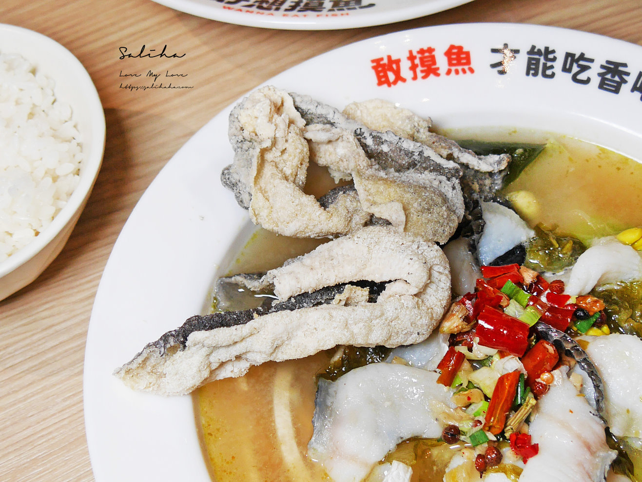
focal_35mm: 56
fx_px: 1039
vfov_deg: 26.1
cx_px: 321
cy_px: 241
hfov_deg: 34.3
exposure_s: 1/100
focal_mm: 14
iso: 200
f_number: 3.5
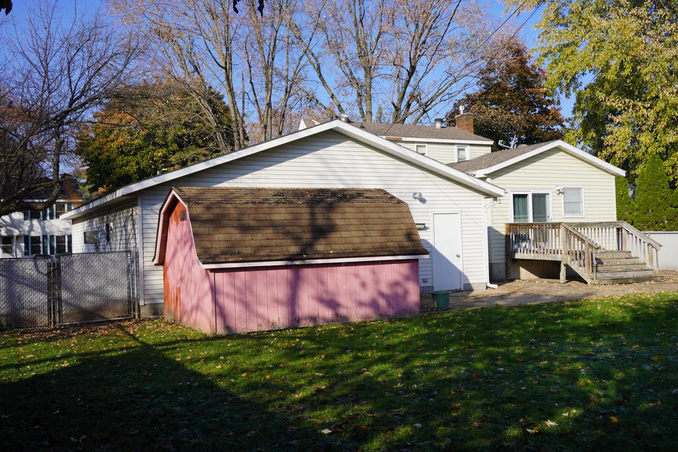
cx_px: 339
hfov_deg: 51.3
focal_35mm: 38
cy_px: 226
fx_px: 706
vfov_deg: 35.5
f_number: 5
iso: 100
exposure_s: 1/640
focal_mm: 25
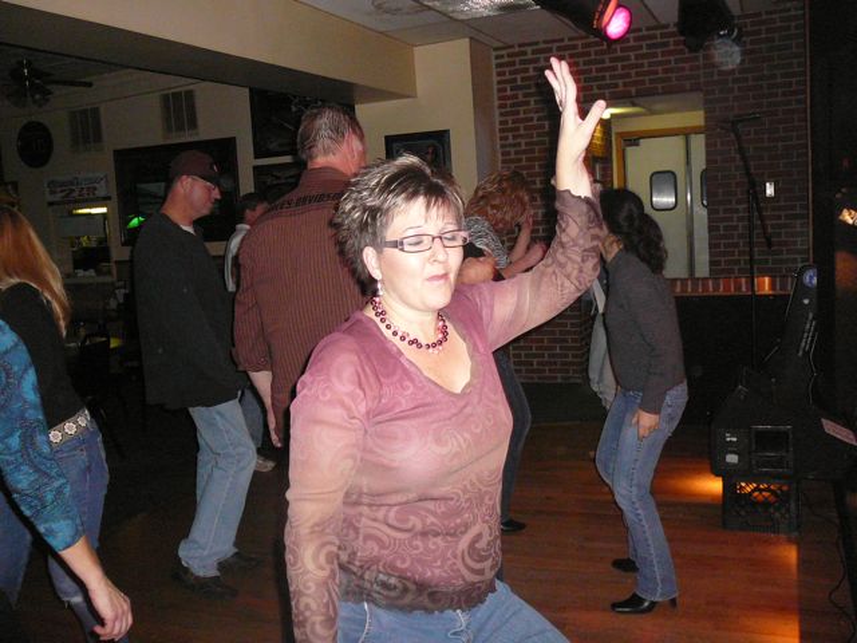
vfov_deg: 40.7
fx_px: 867
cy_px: 322
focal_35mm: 35
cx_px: 428
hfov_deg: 52.6
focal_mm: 5.2
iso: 400
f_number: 2.8
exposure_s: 1/30
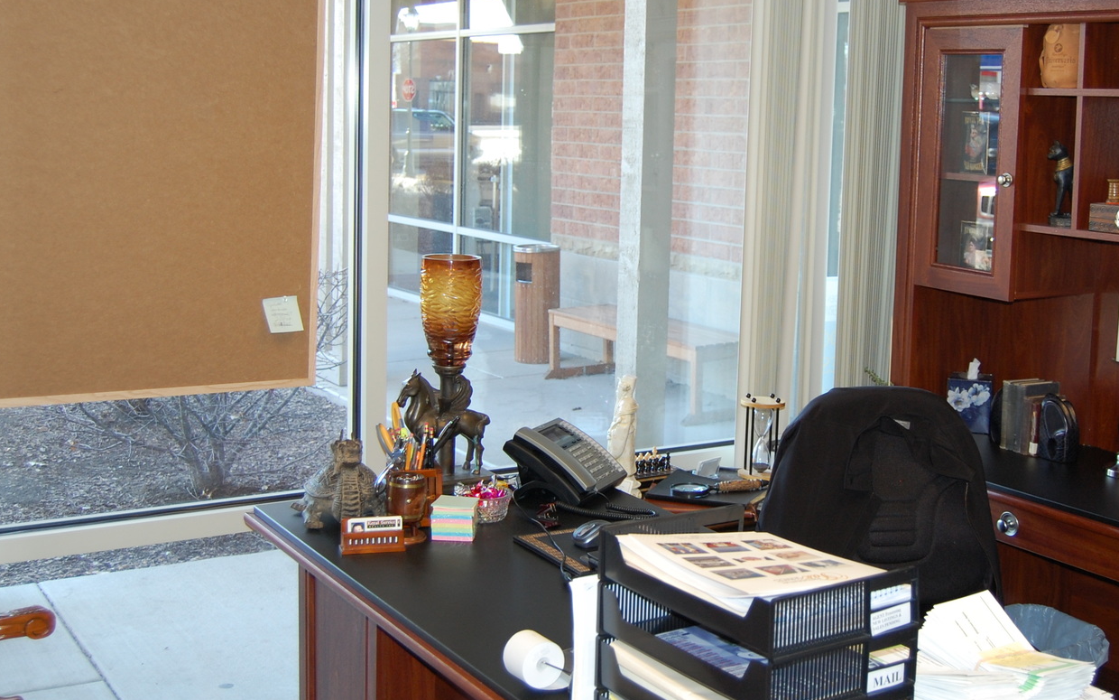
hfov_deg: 41.7
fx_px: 1464
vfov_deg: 26.8
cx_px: 654
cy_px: 281
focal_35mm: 48
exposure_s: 1/125
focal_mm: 24
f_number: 4
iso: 400
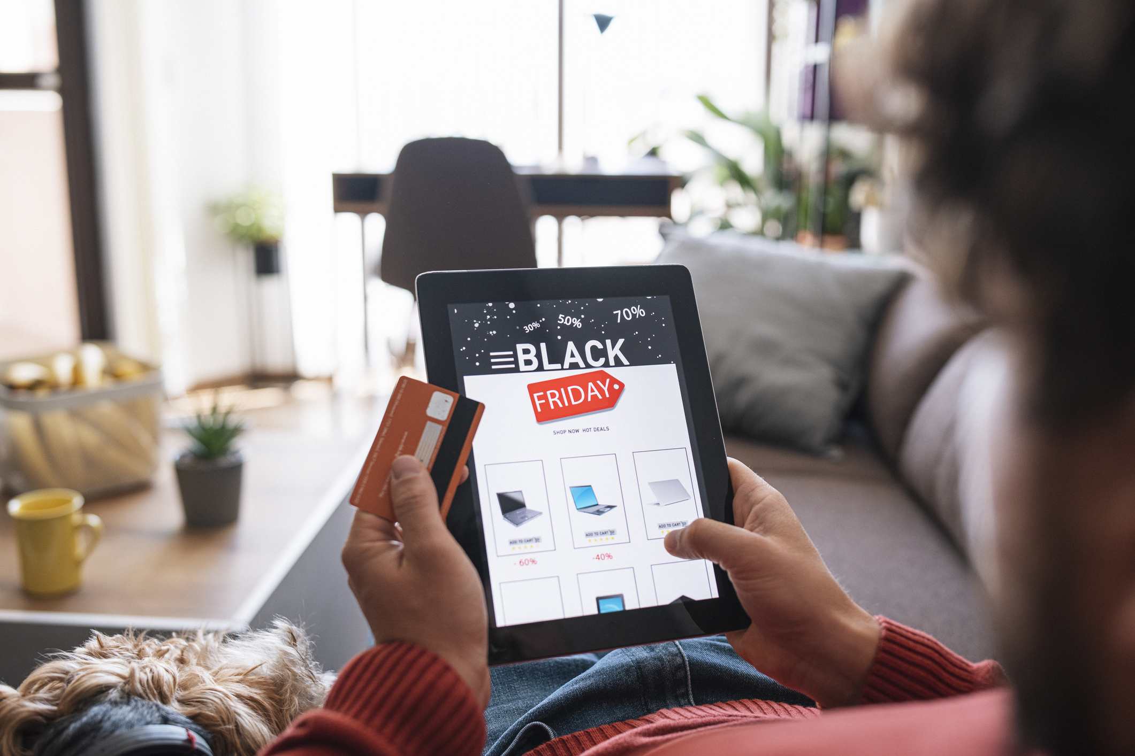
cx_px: 568
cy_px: 378
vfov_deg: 37.9
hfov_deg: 54.4
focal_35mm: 35
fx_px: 1103
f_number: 2.2
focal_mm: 35
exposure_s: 1/200
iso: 320
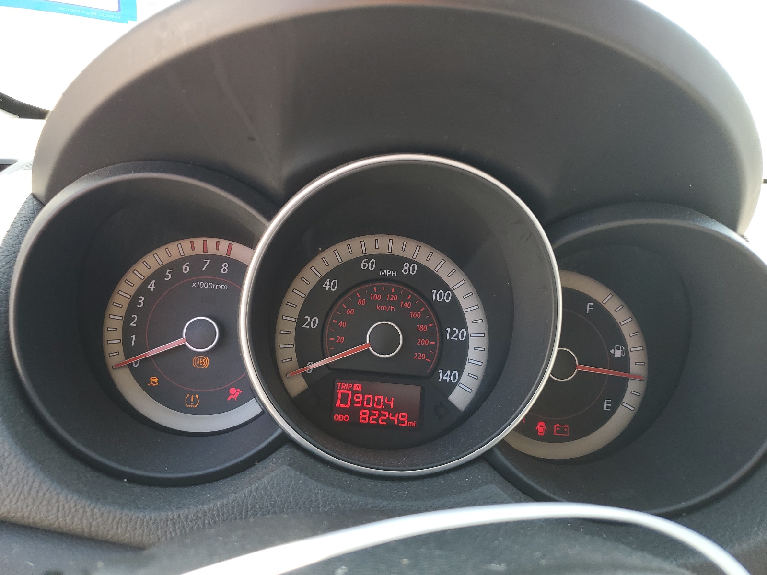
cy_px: 288
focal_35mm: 26
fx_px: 576
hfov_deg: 67.3
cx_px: 384
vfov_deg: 53.1
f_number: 1.5
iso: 50
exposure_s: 1/125
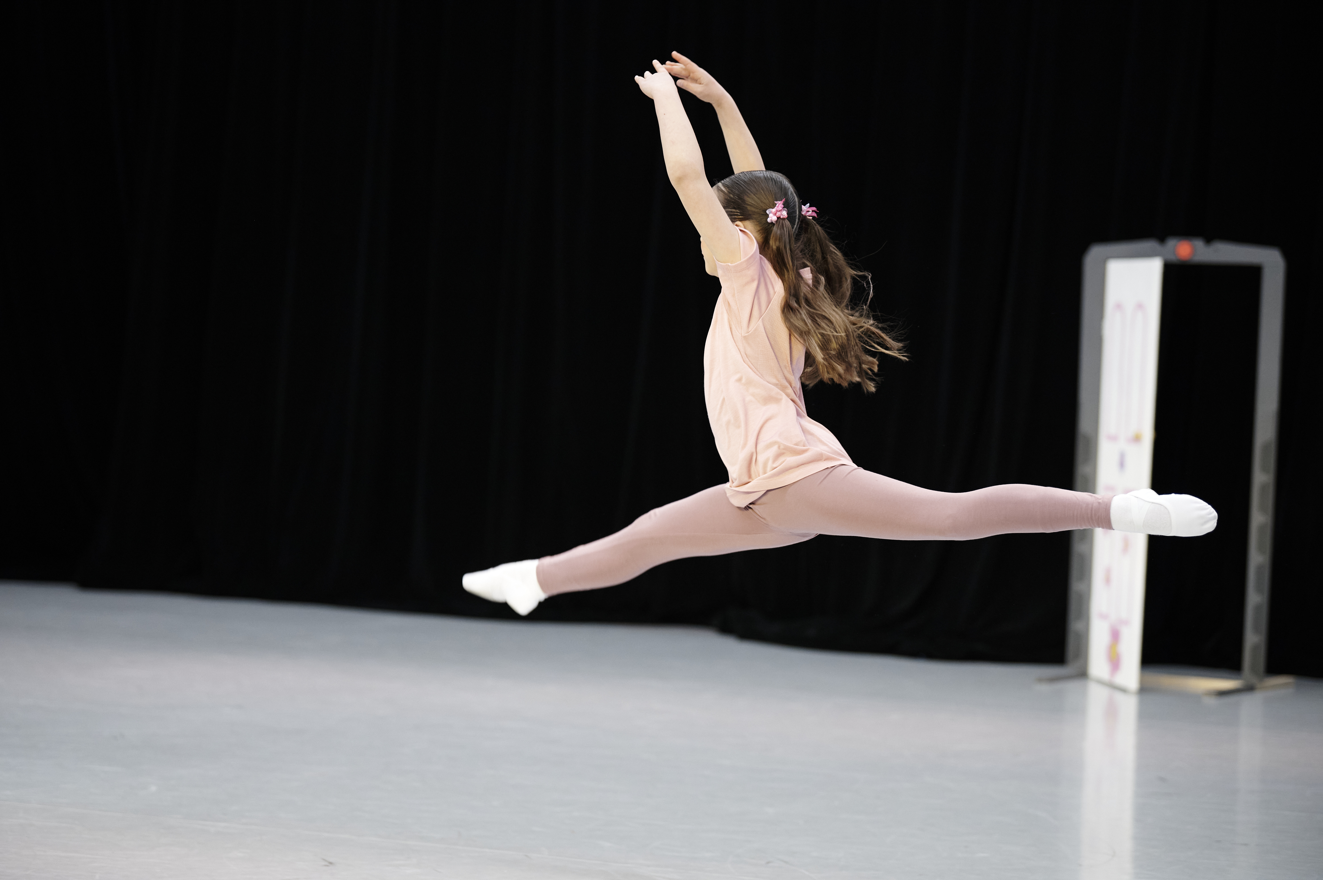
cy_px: 440
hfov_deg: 20.0
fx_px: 3746
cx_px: 662
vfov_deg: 13.4
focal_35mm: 102
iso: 4000
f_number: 2.8
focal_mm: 102
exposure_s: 1/500
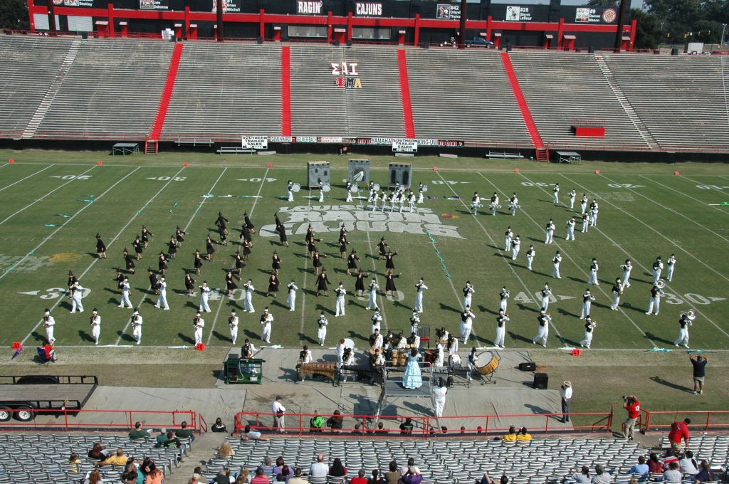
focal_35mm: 39
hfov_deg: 49.6
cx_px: 364
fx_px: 789
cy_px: 242
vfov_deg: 34.1
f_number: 10
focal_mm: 26
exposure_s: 1/400
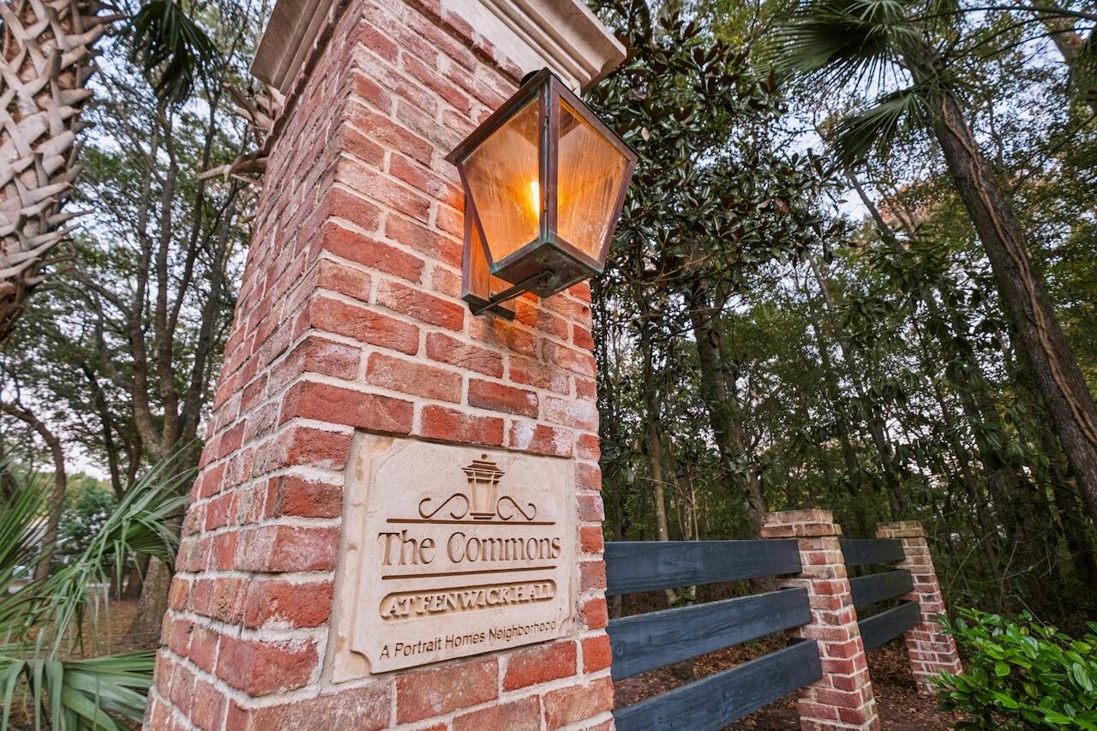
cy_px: 366
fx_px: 457
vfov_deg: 77.3
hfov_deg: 100.4
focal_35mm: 15
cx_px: 548
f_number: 4
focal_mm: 10
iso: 800
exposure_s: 1/10
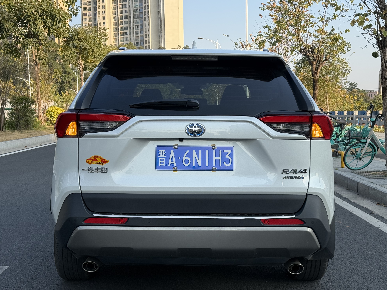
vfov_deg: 29.7
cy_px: 147
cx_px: 197
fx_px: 548
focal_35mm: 49
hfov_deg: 38.9
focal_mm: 6.76
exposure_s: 1/1543
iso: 64
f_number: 1.78
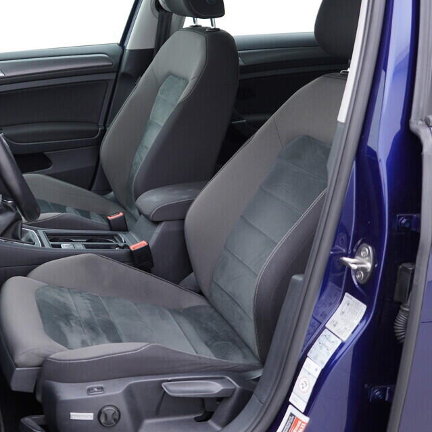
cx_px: 113
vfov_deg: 34.7
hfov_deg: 34.0
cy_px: 208
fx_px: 692
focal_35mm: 49
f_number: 2.8
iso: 160
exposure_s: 1/40
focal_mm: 24
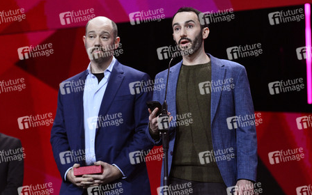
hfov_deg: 10.7
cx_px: 156
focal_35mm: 195
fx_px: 1658
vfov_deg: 6.7
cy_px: 104
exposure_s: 1/200
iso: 10000
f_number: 5.6
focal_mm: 190
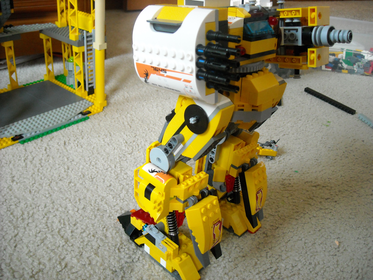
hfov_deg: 52.6
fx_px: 377
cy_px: 140
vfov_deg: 40.7
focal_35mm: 35
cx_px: 186
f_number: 2.8
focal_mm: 5.7
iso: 400
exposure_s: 1/35
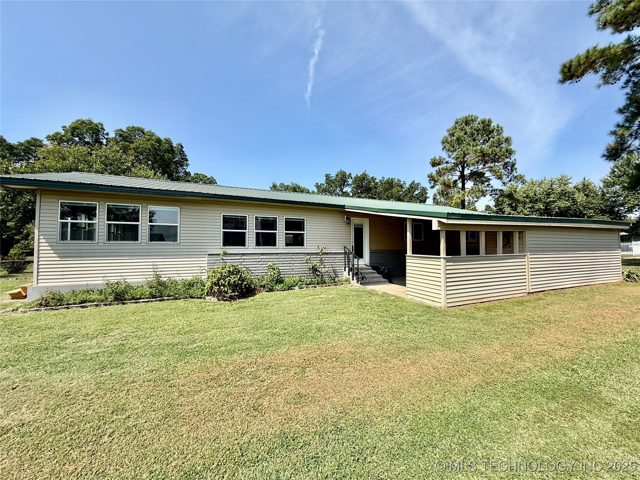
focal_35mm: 14
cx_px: 320
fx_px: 259
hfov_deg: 102.1
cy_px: 240
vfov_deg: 85.7
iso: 50
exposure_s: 1/1534
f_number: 2.2
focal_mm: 2.22
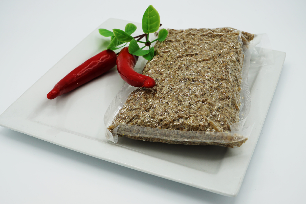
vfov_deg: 25.8
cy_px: 102
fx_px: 446
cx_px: 153
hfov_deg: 37.8
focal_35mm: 52
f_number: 8
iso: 100
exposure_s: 1/100
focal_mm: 35
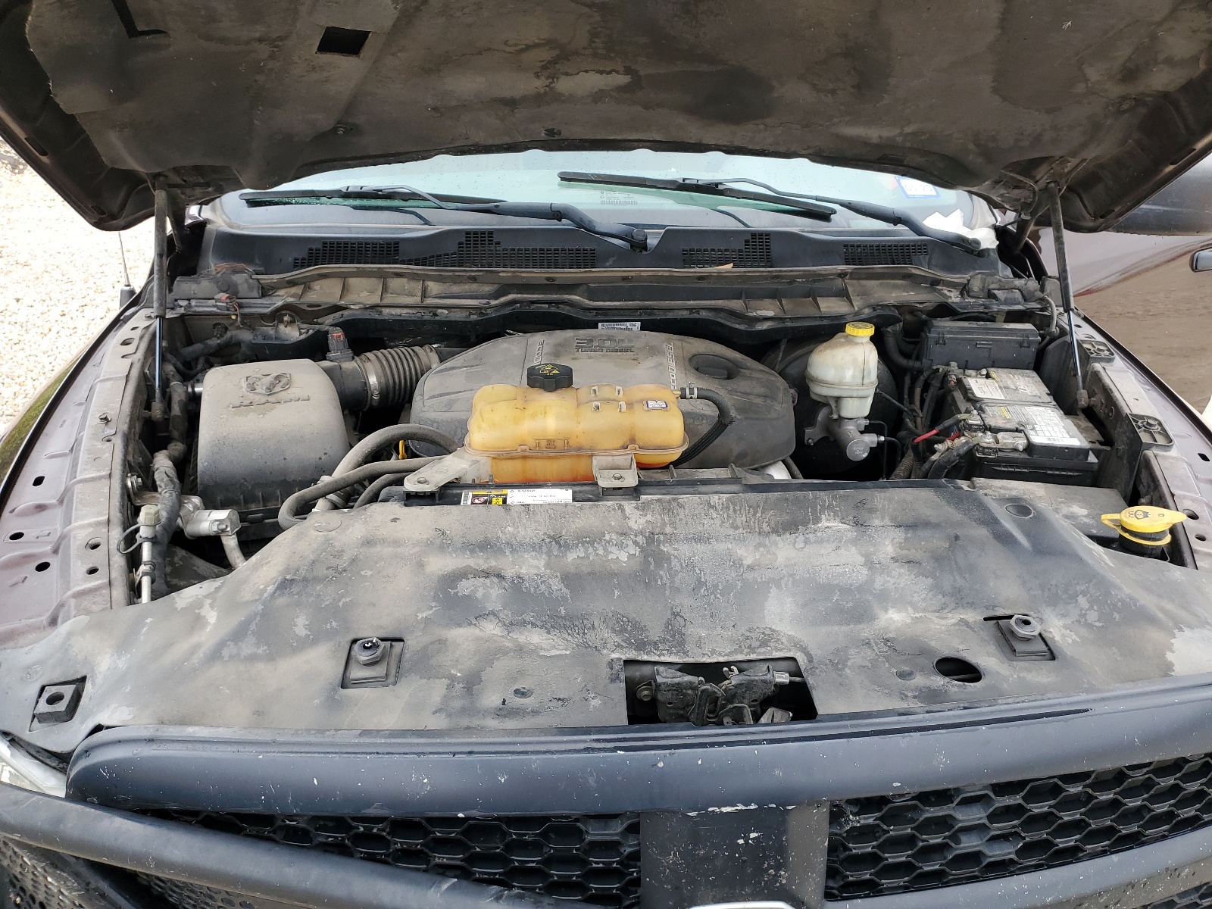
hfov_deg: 67.3
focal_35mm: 26
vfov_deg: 53.1
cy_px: 454
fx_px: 910
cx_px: 606
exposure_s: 1/139
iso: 50
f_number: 1.5
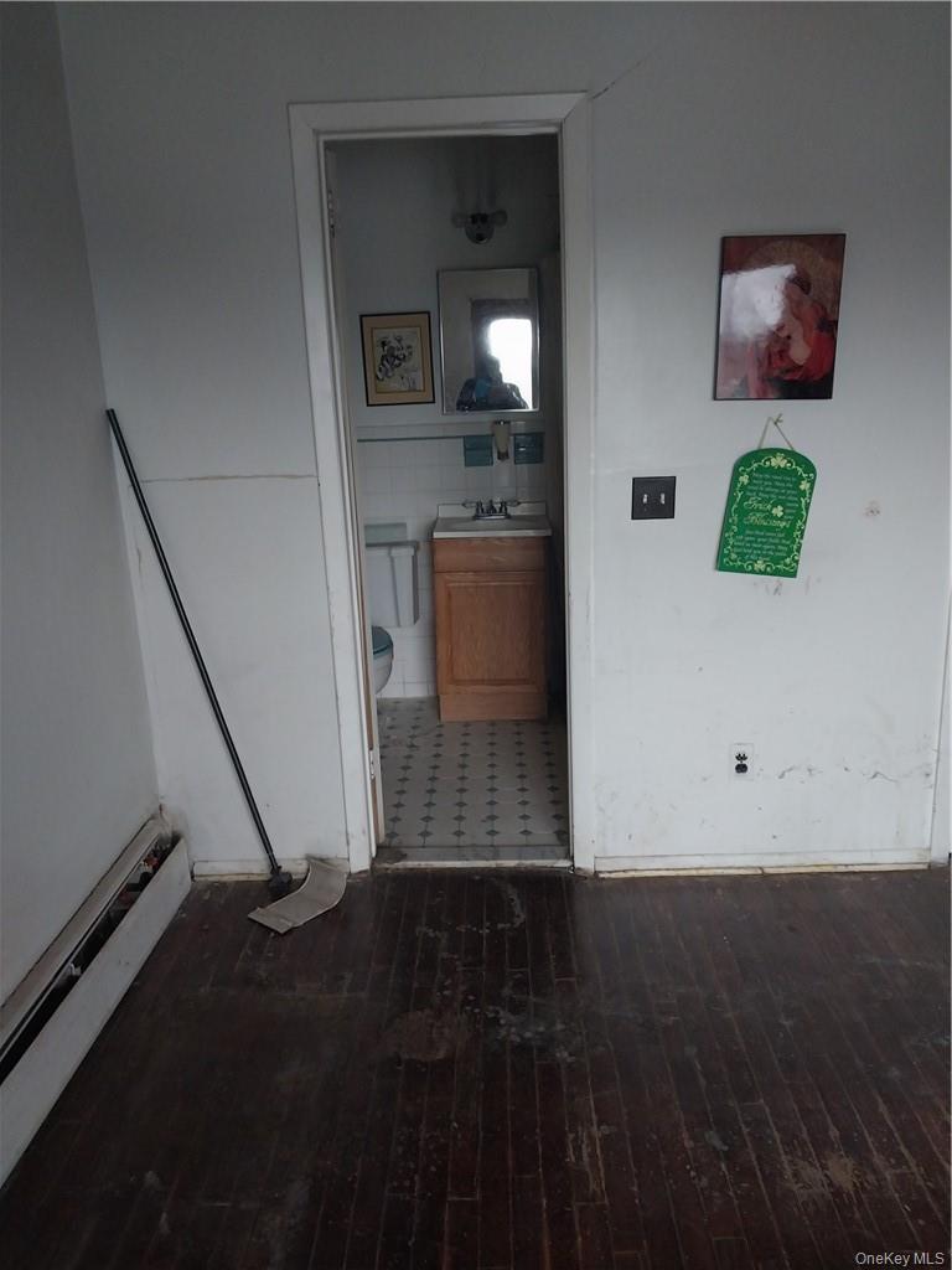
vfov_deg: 67.3
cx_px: 476
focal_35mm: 26
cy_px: 635
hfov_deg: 53.1
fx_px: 953
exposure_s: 1/40
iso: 320
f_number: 1.8
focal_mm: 4
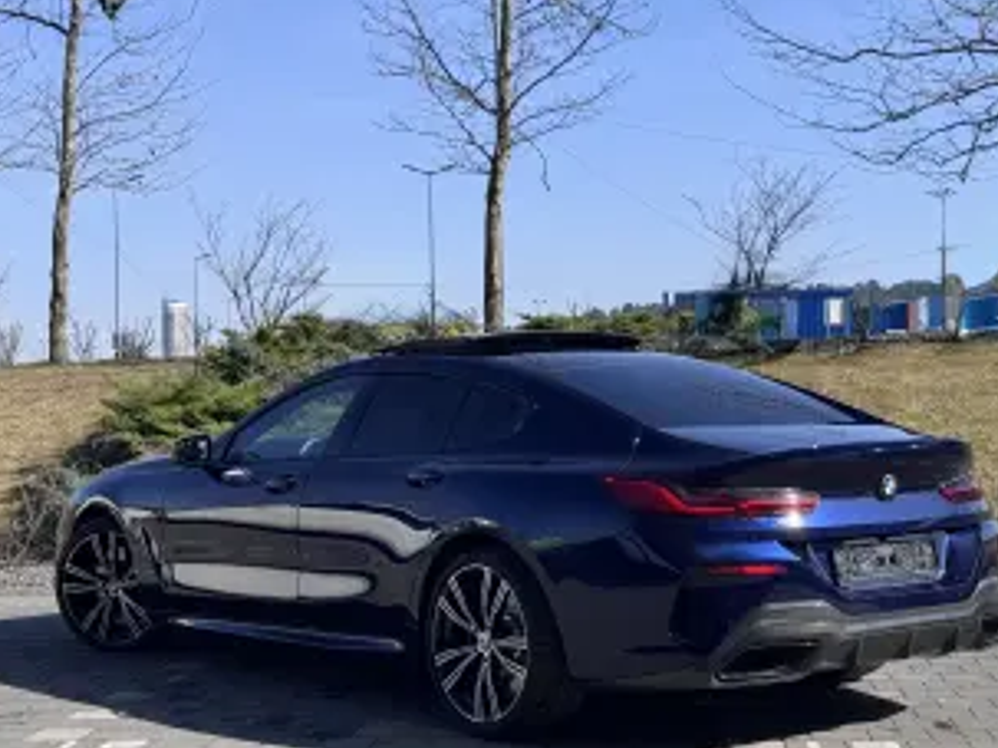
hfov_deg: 33.8
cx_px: 471
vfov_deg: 25.6
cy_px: 353
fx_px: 1643
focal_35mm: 57
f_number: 1.78
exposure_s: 1/4049
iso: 64
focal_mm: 6.76
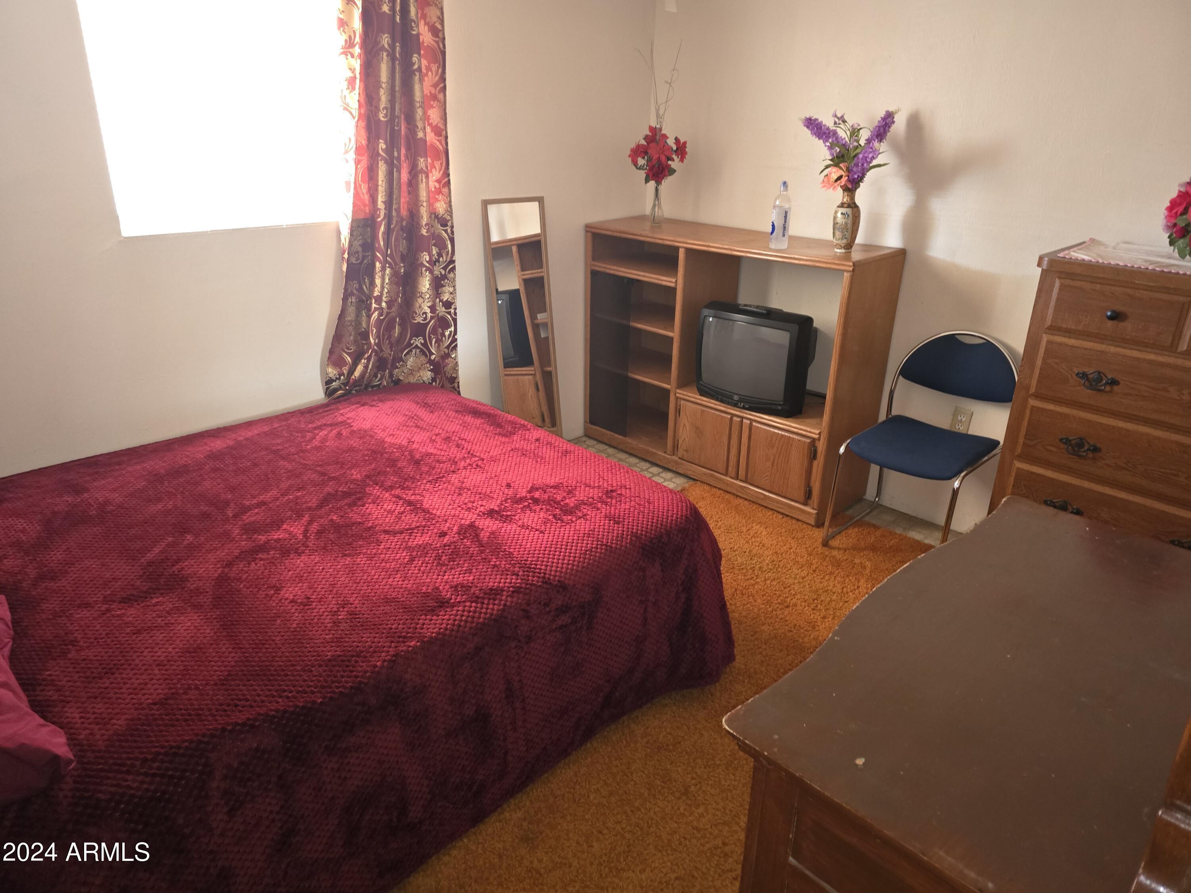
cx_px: 596
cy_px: 446
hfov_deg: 73.9
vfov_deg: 58.9
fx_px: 791
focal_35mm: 23
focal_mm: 6.3
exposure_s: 1/12
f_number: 1.7
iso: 640
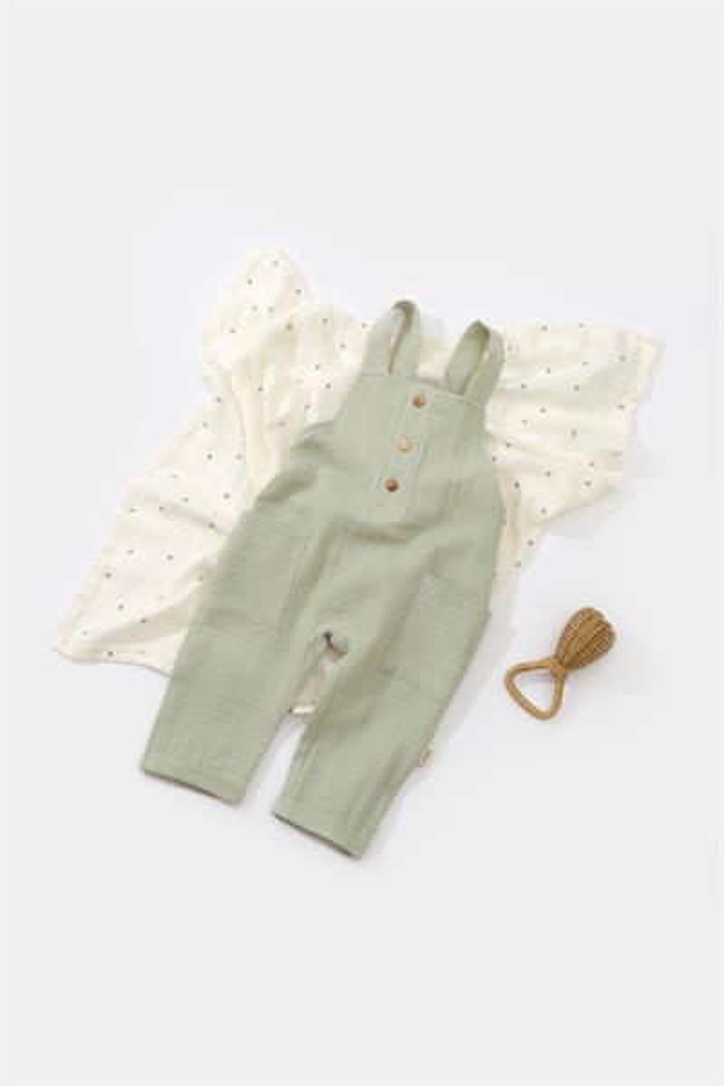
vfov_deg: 41.9
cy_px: 543
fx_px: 1418
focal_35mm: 47
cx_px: 362
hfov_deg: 28.6
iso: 200
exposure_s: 1/125
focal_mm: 31.5
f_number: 11
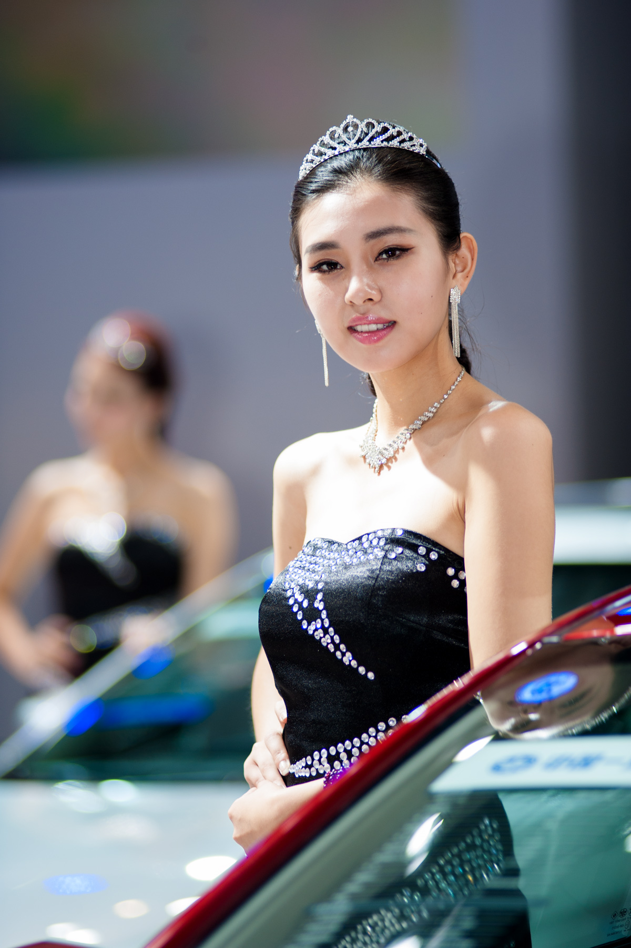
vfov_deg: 11.4
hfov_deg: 7.6
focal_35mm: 180
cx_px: 316
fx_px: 4738
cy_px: 474
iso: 320
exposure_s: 1/160
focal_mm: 180
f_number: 2.8
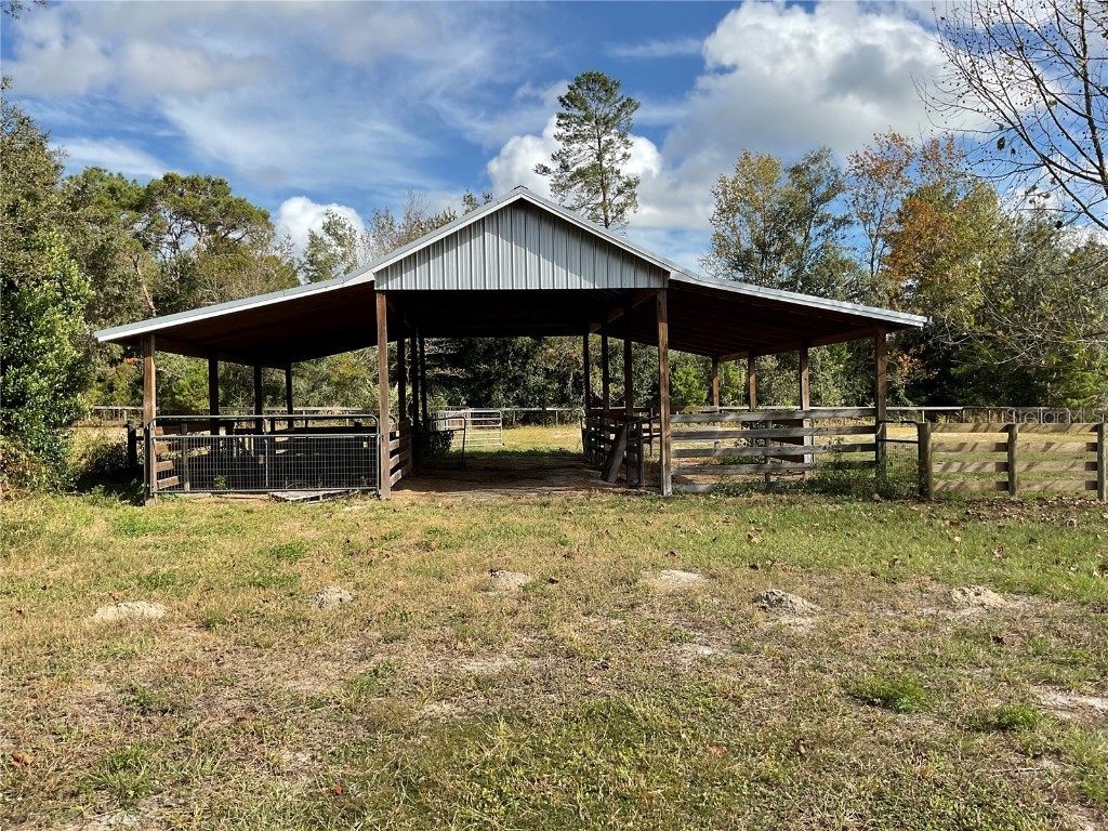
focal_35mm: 29
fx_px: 928
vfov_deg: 48.2
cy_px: 416
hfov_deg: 61.7
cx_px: 554
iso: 16
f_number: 1.8
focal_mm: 3
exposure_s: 1/1534
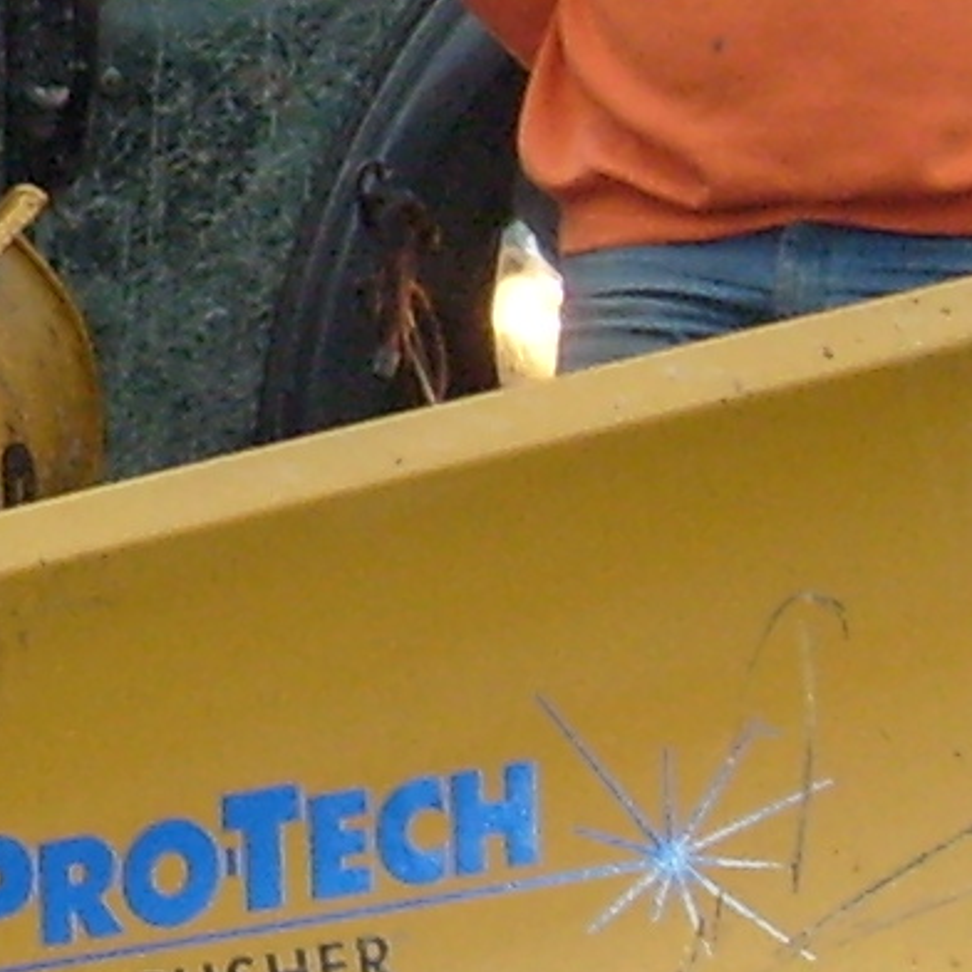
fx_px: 10484
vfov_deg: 5.3
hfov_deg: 5.2
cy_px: -335
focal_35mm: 330
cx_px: -1165
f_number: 3.3
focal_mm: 8.7
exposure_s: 1/60
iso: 80
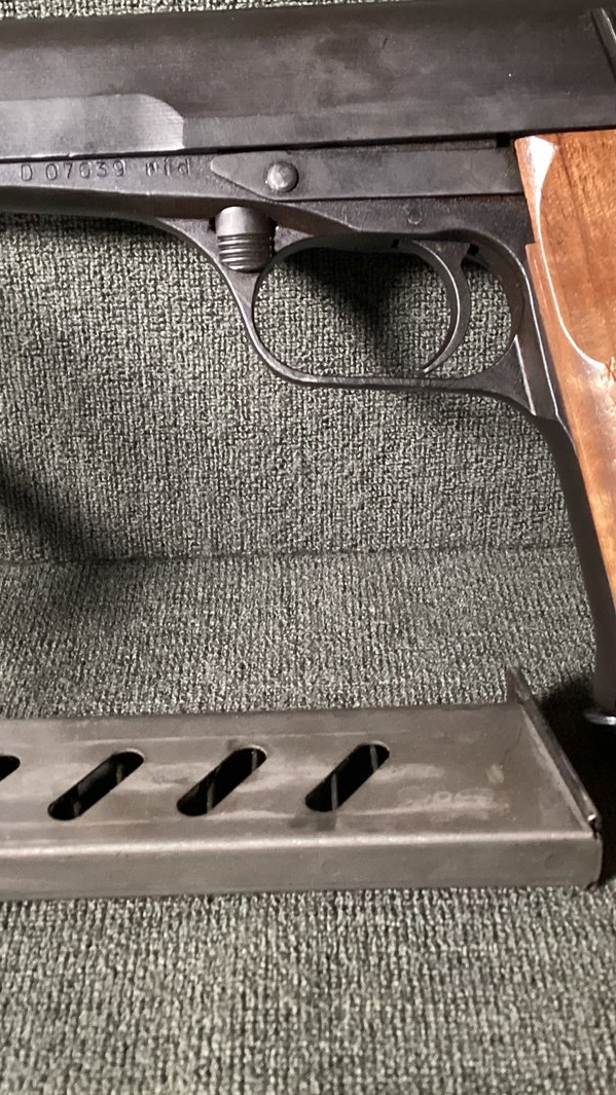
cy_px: 526
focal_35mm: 48
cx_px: 307
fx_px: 1394
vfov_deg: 42.9
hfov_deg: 24.9
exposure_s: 1/40
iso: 320
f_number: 2.4
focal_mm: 3.3
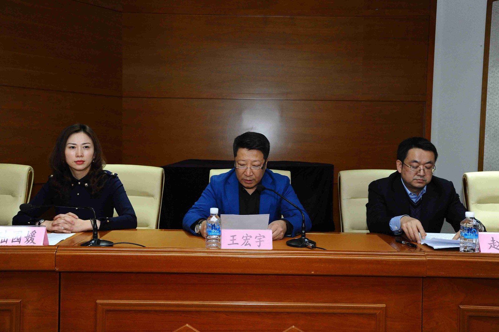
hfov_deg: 54.5
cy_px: 166
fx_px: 485
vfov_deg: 37.8
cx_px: 250
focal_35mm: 35
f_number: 5
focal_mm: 35
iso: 2000
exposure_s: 1/100
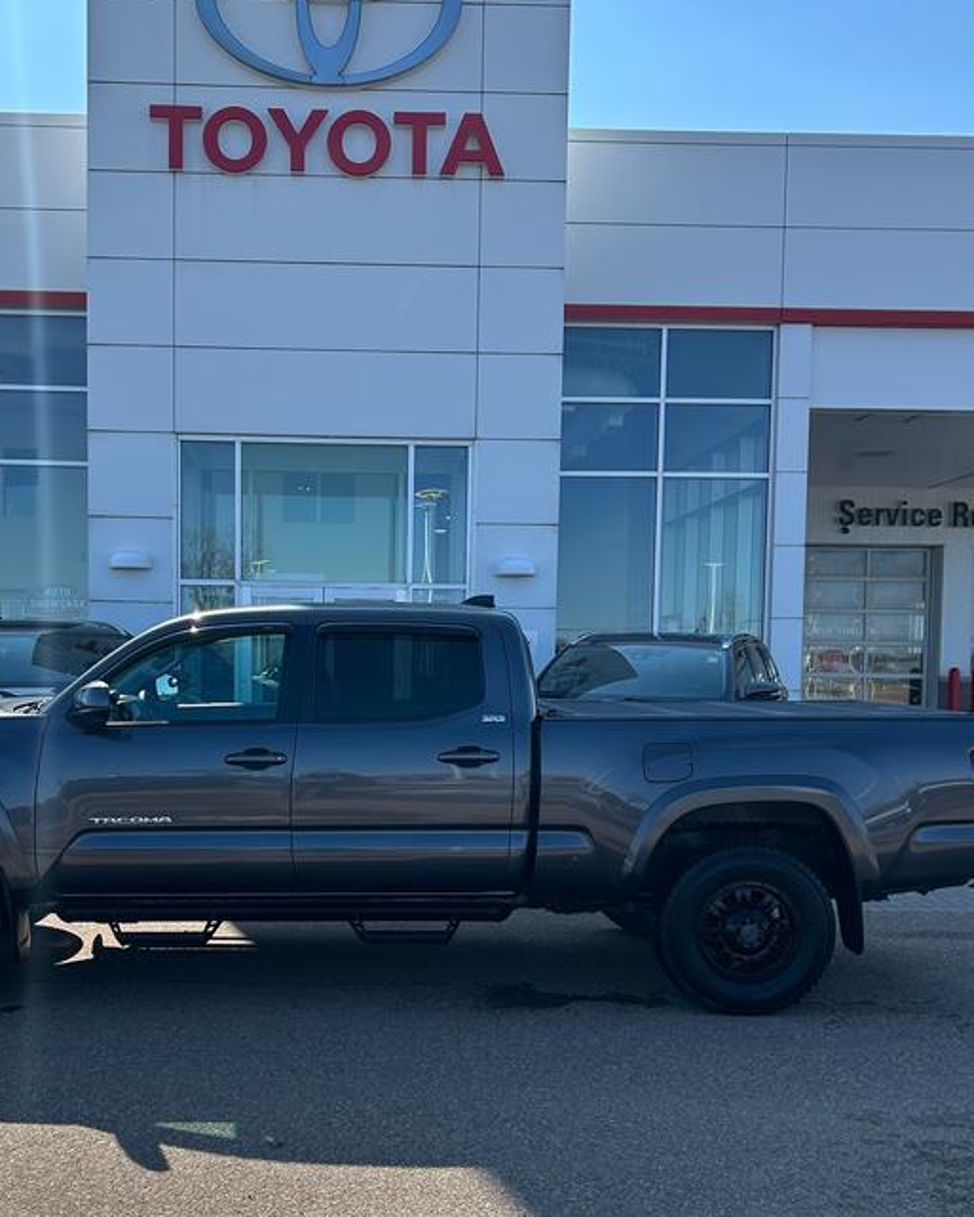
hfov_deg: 38.9
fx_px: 1369
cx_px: 366
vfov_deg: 47.6
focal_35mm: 38
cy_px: 735
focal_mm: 5.7
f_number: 1.5
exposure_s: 1/2841
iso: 50
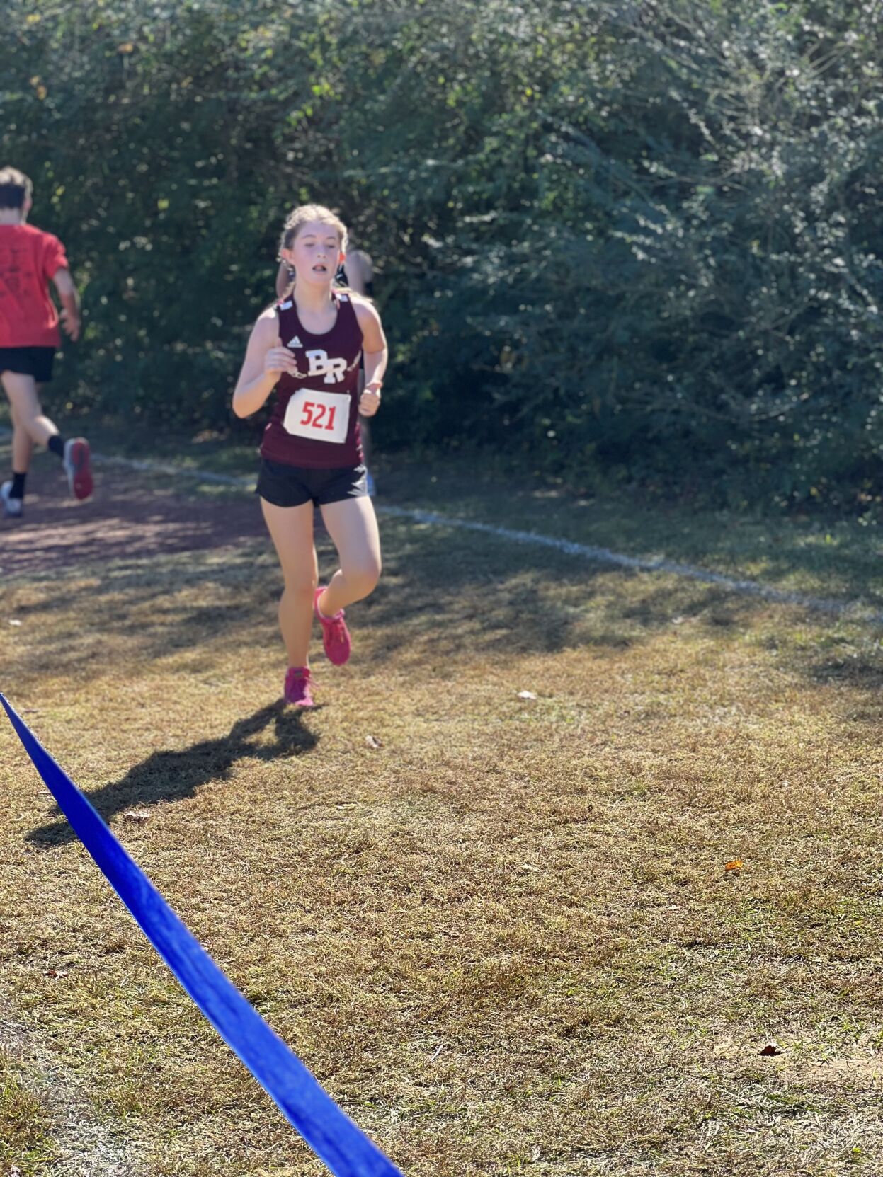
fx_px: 2619
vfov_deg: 25.3
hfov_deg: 19.1
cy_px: 588
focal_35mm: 77
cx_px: 442
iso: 25
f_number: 2.8
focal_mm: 9
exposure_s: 1/221
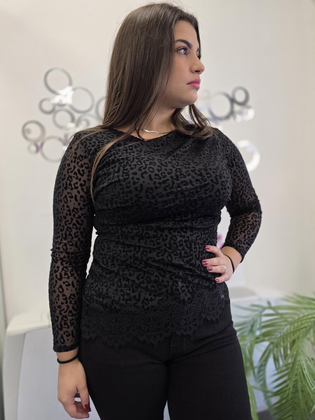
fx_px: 279
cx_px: 158
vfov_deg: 73.9
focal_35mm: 23
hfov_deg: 58.9
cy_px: 210
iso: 125
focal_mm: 6.3
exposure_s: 1/100
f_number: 1.7
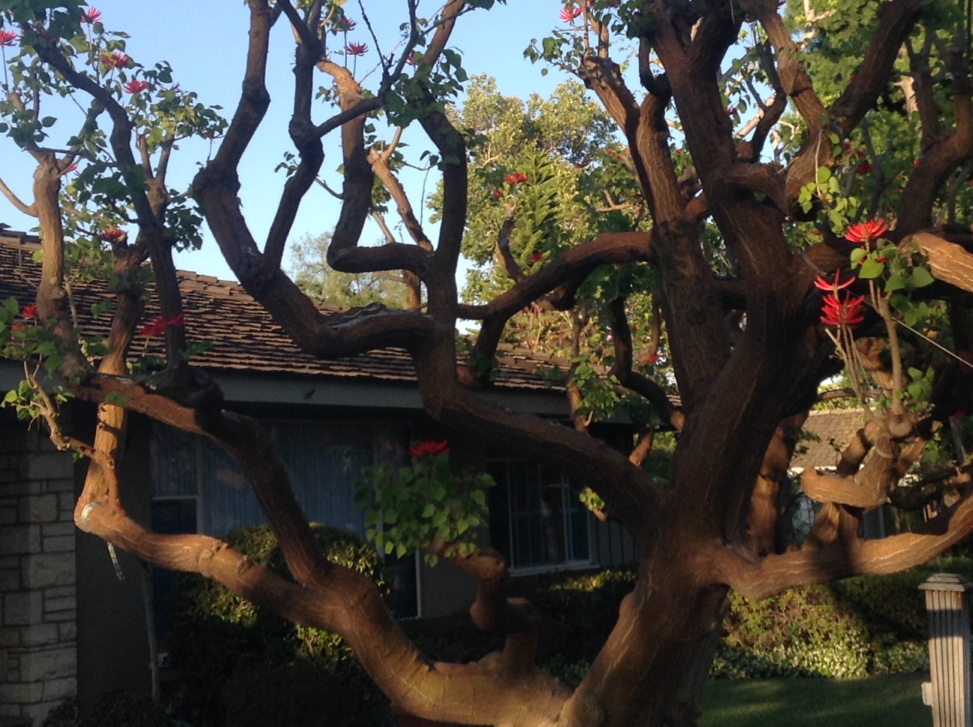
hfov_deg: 29.4
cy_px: 311
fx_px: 1852
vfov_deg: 22.2
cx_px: 547
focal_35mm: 66
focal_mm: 3.3
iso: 25
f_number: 2.4
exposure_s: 1/325
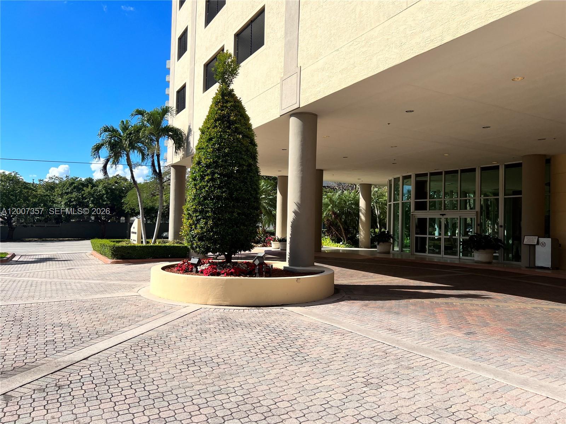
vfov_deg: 53.1
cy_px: 212
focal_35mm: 26
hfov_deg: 67.3
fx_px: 425
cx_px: 283
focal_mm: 5.7
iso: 50
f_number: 1.5
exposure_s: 1/4444
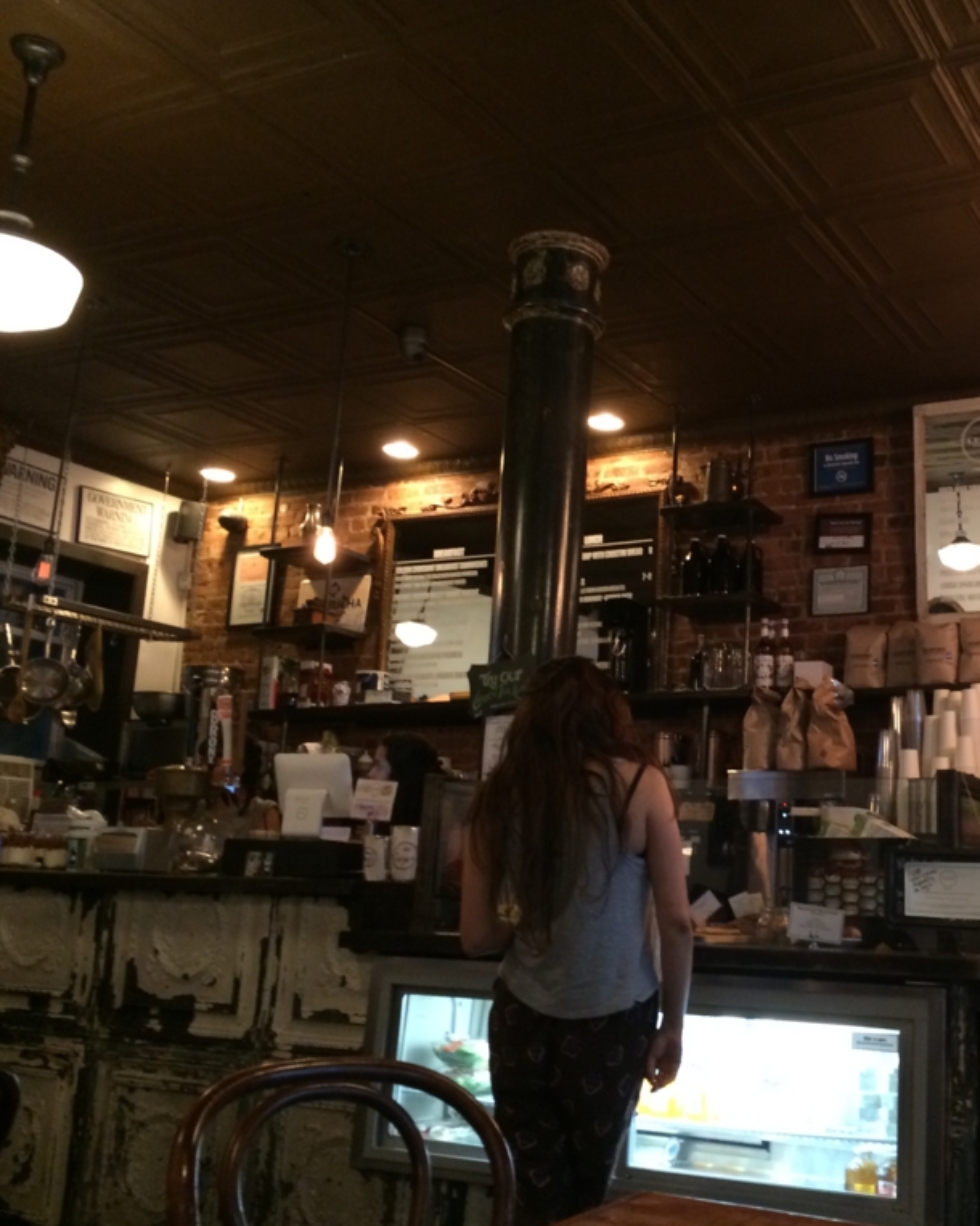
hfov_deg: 38.1
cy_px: 612
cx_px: 737
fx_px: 1378
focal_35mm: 38
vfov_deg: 47.9
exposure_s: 1/17
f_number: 2.2
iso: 250
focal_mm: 4.15
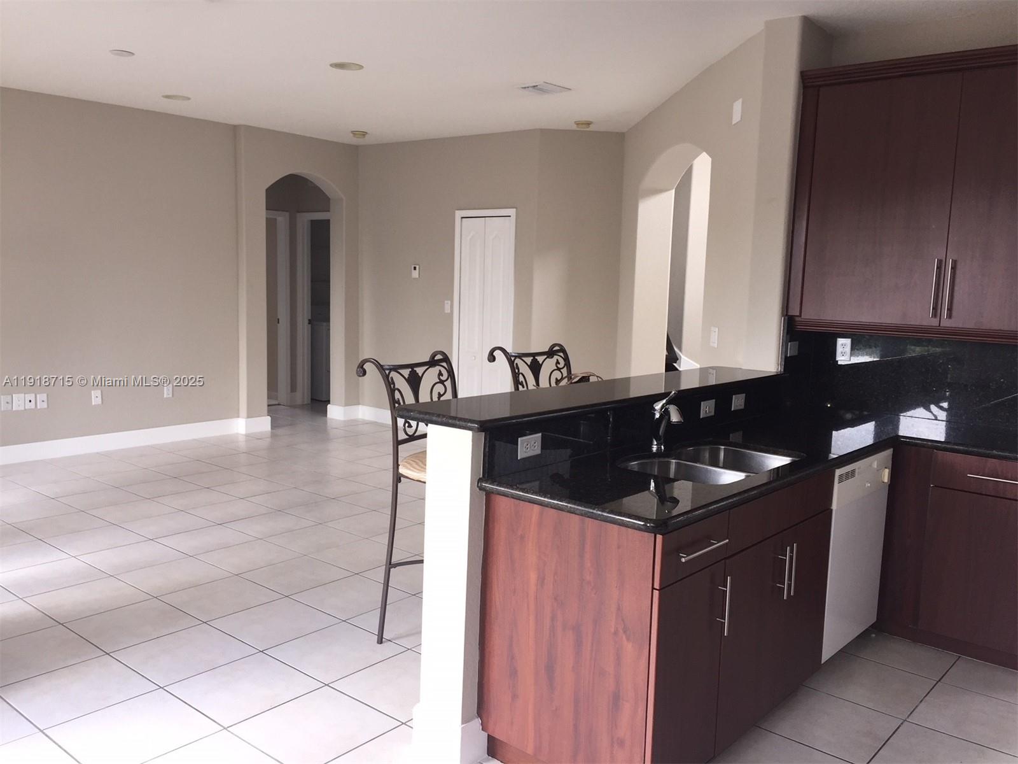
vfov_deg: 48.2
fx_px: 853
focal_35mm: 29
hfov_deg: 61.7
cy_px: 382
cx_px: 509
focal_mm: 4.15
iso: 32
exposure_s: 1/34
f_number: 2.2
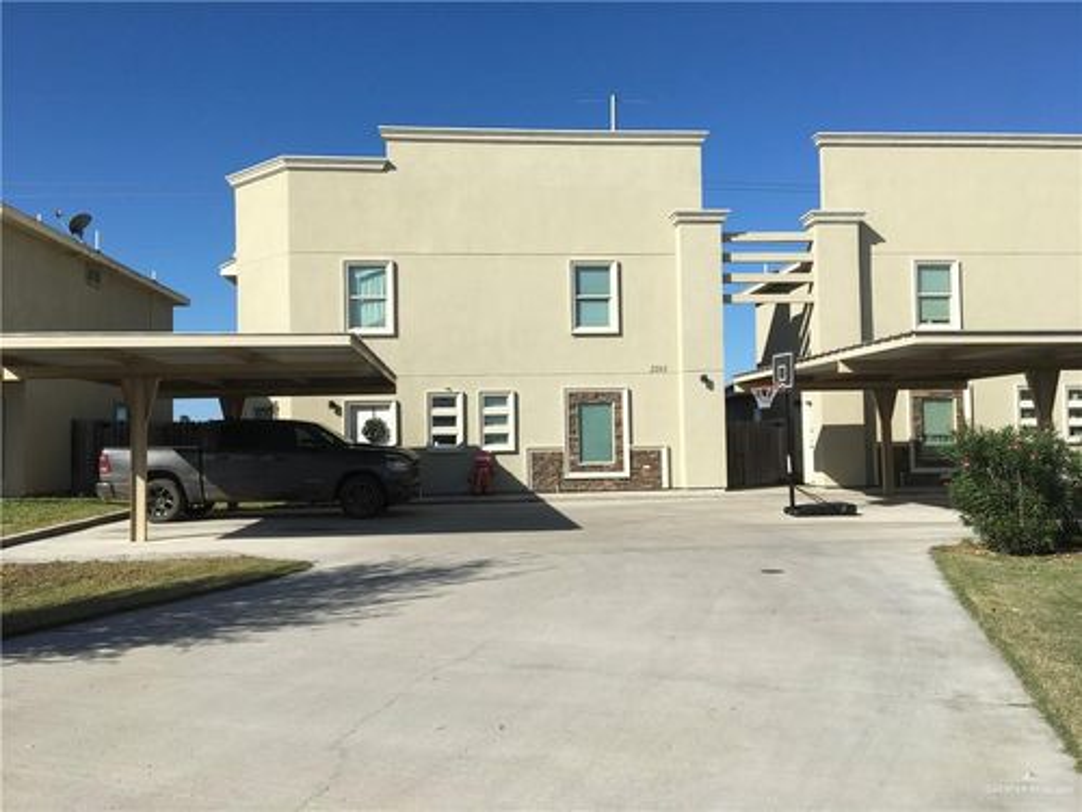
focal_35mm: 29
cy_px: 406
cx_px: 541
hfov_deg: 61.7
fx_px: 906
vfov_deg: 48.2
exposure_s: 1/2564
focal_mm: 4.15
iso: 25
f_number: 2.2
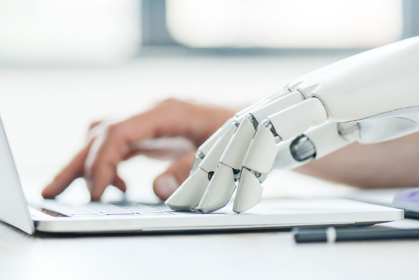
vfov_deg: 10.6
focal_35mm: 130
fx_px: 1513
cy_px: 131
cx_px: 162
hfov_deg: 15.7
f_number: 3.5
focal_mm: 105
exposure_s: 1/250
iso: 250
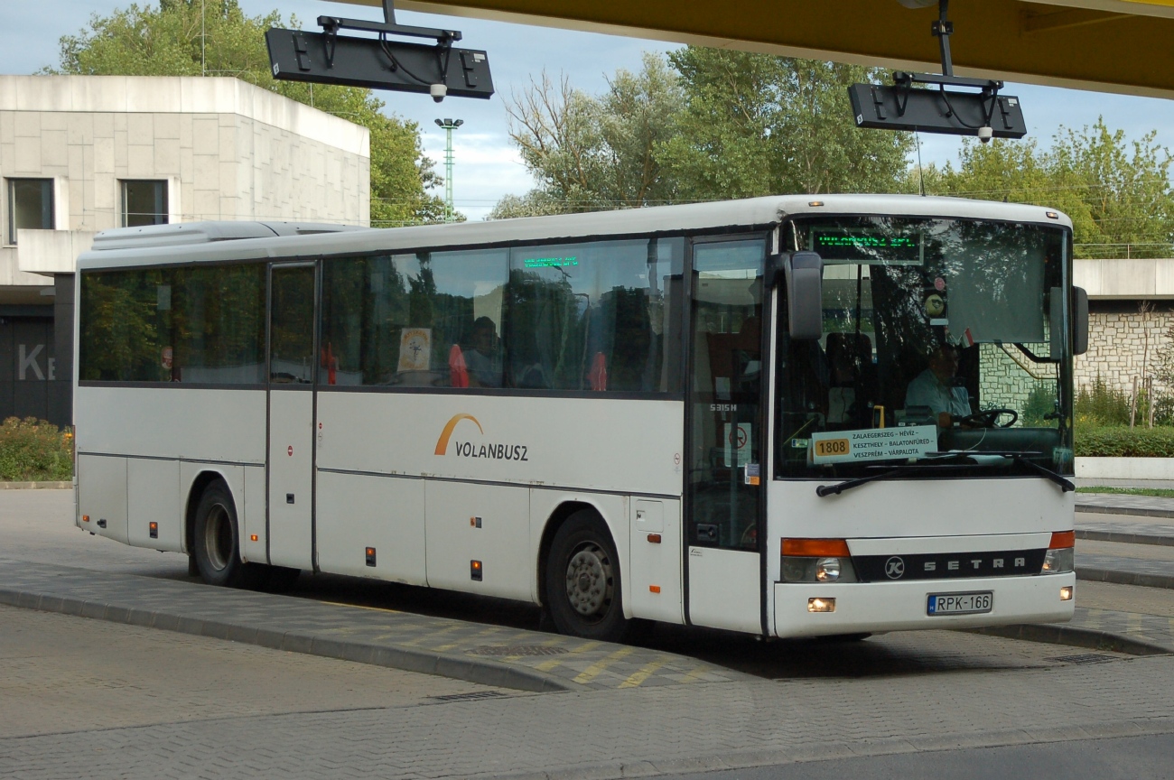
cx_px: 587
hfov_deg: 29.9
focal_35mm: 68
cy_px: 390
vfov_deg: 20.1
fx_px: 2199
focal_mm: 45
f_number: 4.8
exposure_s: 1/500
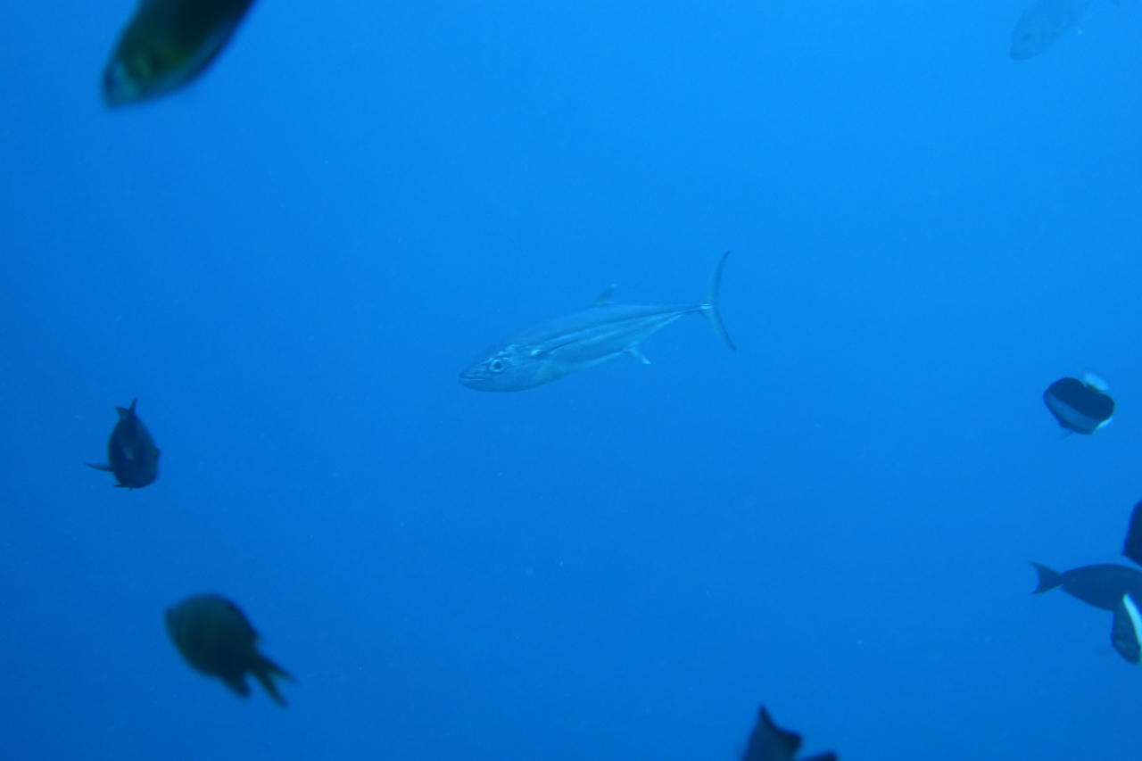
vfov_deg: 27.5
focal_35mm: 49
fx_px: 1554
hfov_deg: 40.3
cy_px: 380
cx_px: 571
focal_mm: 18.1
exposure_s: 1/50
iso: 125
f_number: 2.8
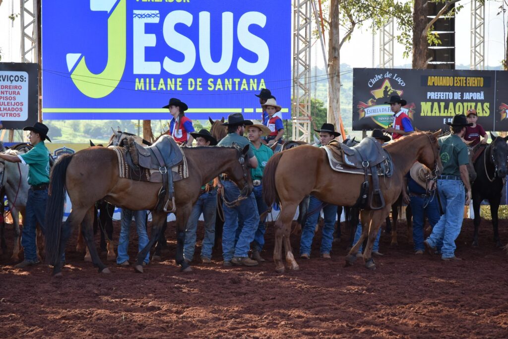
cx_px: 254
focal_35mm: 98
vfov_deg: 14.1
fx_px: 1377
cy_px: 170
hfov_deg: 20.9
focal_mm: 65
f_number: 5.6
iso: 400
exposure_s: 1/500
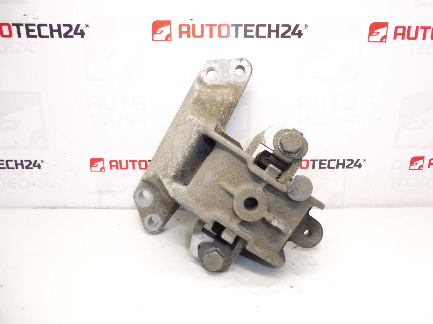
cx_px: 216
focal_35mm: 24
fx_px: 300
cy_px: 162
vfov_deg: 56.8
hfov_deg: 71.6
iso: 200
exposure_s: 1/100
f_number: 3.5
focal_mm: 4.3
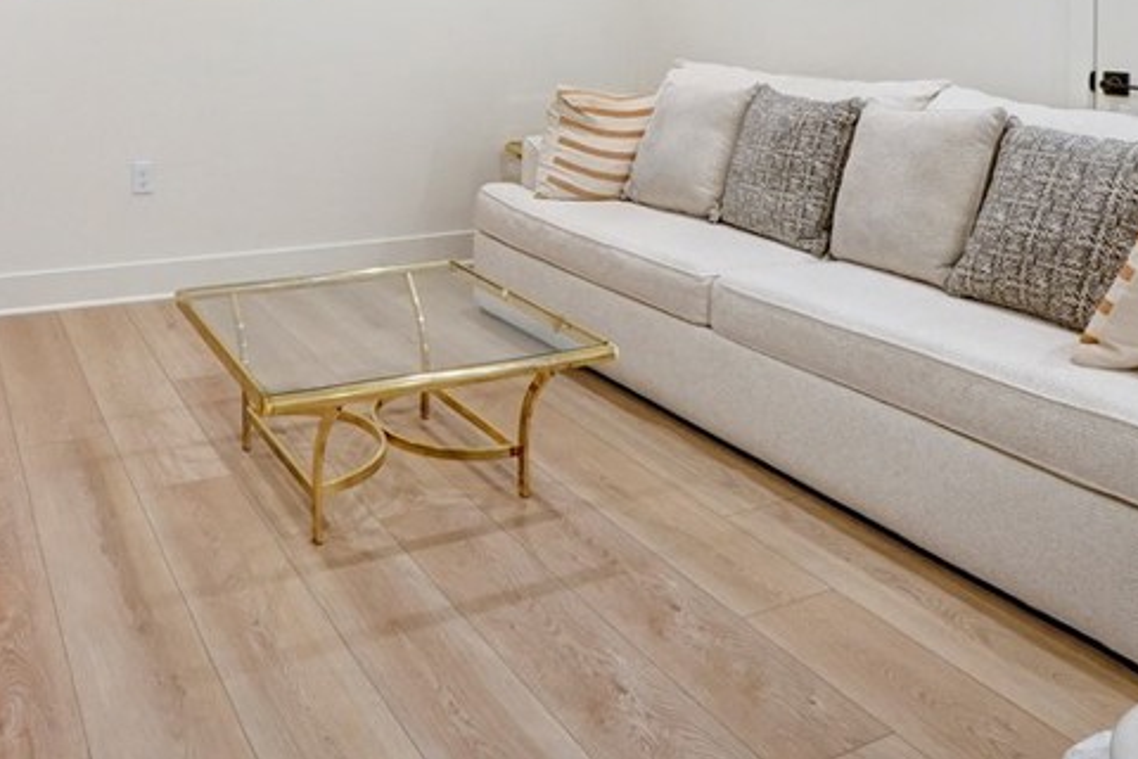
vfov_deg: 36.4
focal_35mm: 32
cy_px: -24
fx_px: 1011
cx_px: 372
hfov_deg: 57.3
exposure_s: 1/10
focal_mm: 10
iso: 400
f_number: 11
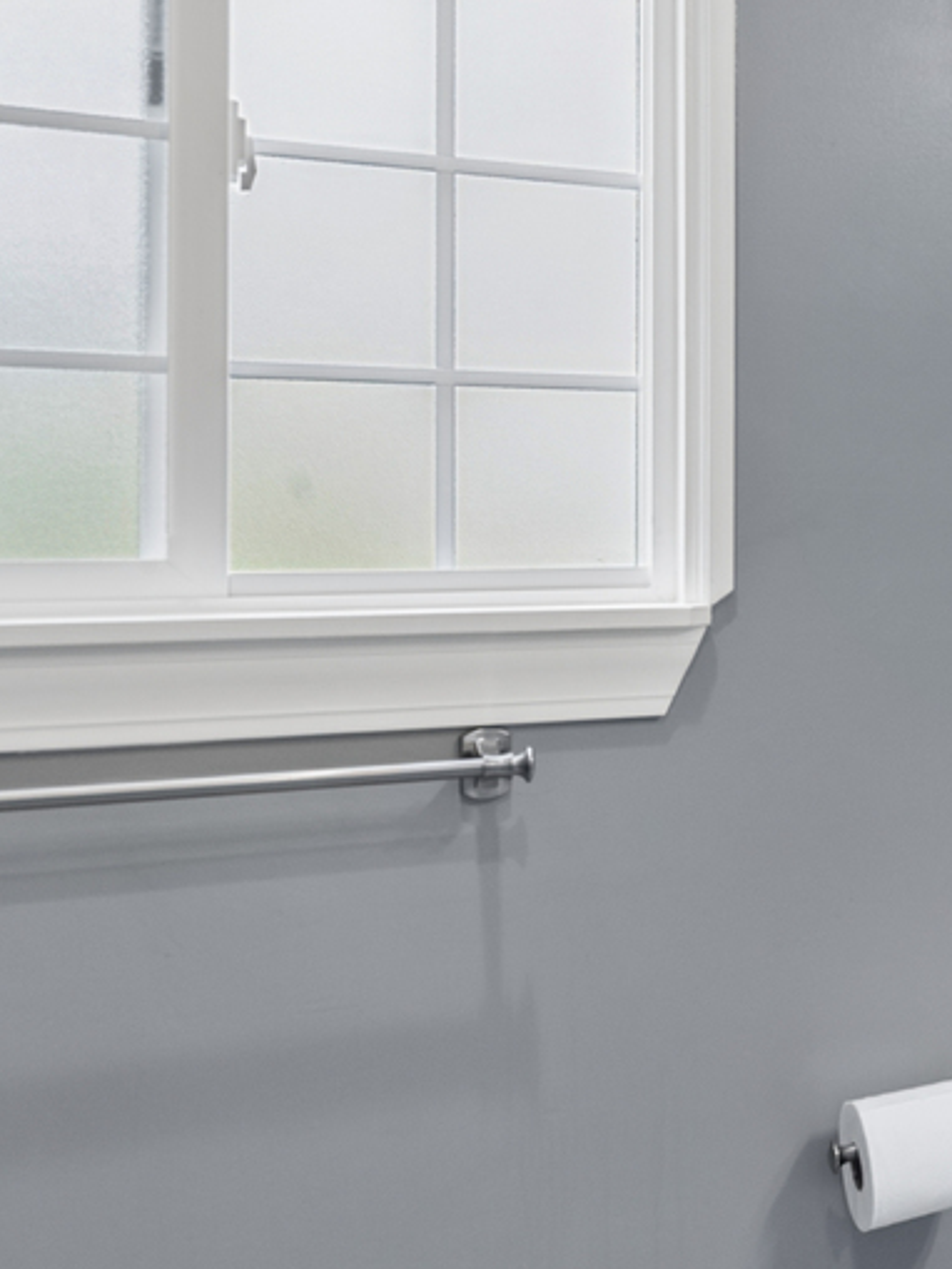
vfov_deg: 36.7
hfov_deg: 19.8
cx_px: 1752
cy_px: 501
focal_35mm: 52
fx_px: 1906
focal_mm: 17
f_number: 8
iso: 200
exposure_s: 1/40
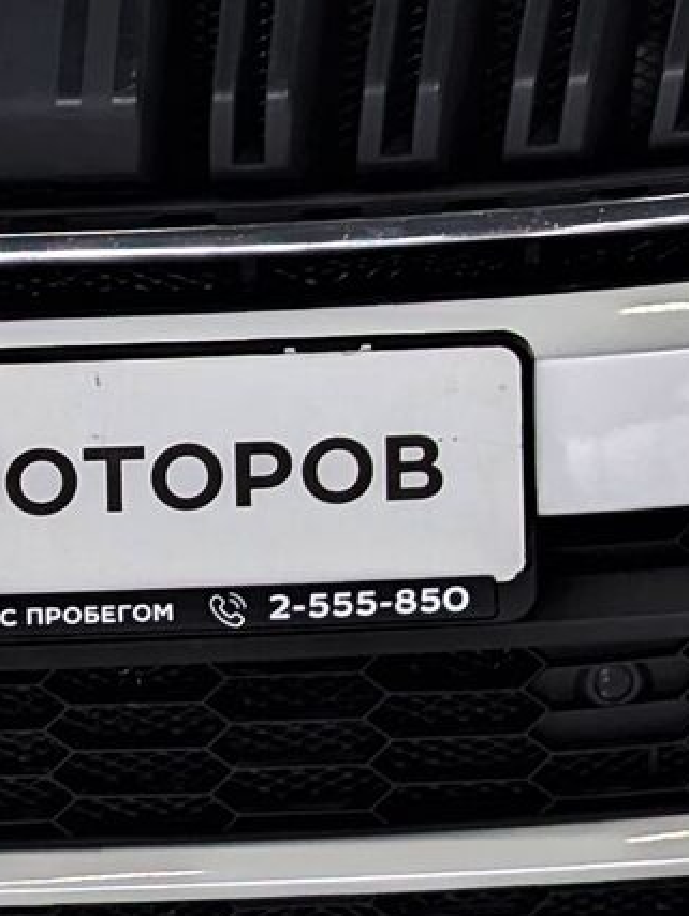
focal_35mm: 216
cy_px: -360
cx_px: 1410
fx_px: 5724
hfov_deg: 6.7
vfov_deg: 9.0
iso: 42
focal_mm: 6.81
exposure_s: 1/218
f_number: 1.85
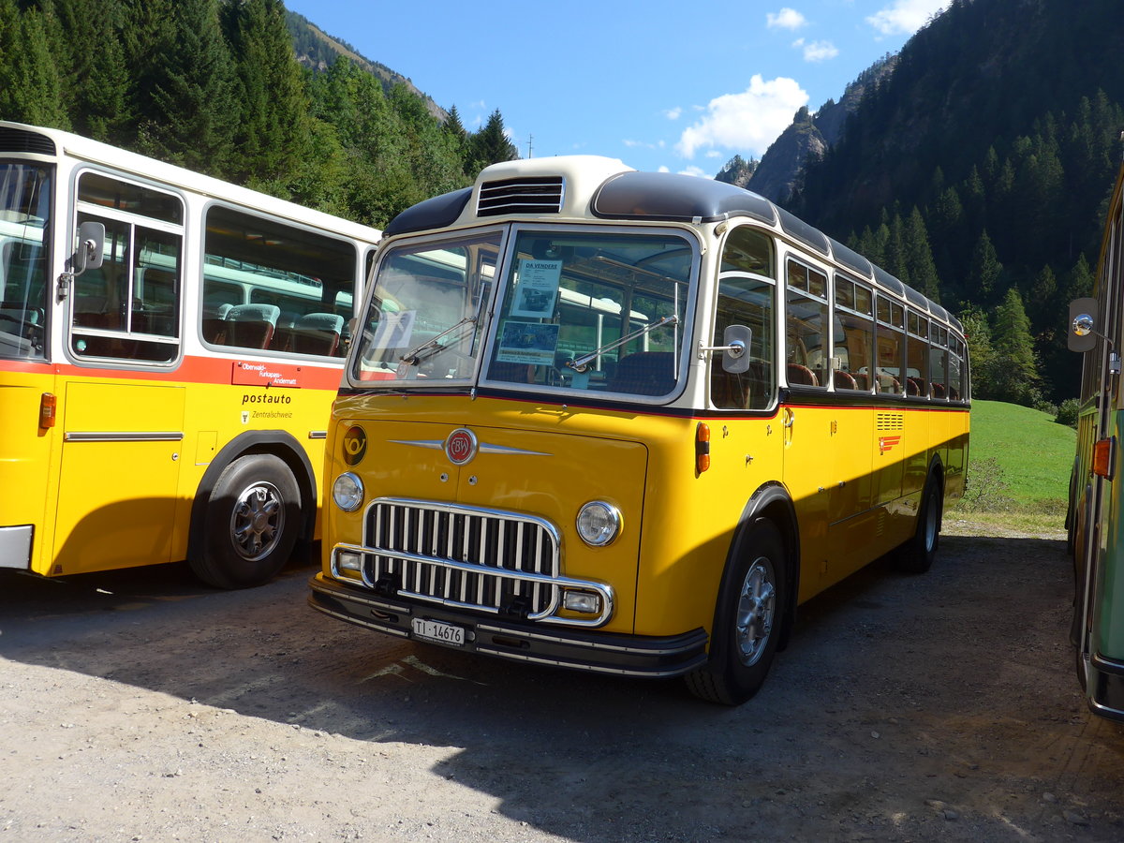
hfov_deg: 61.7
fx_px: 942
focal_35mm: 29
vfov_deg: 48.2
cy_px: 422
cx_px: 562
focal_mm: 6
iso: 80
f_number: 2.8
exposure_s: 1/800
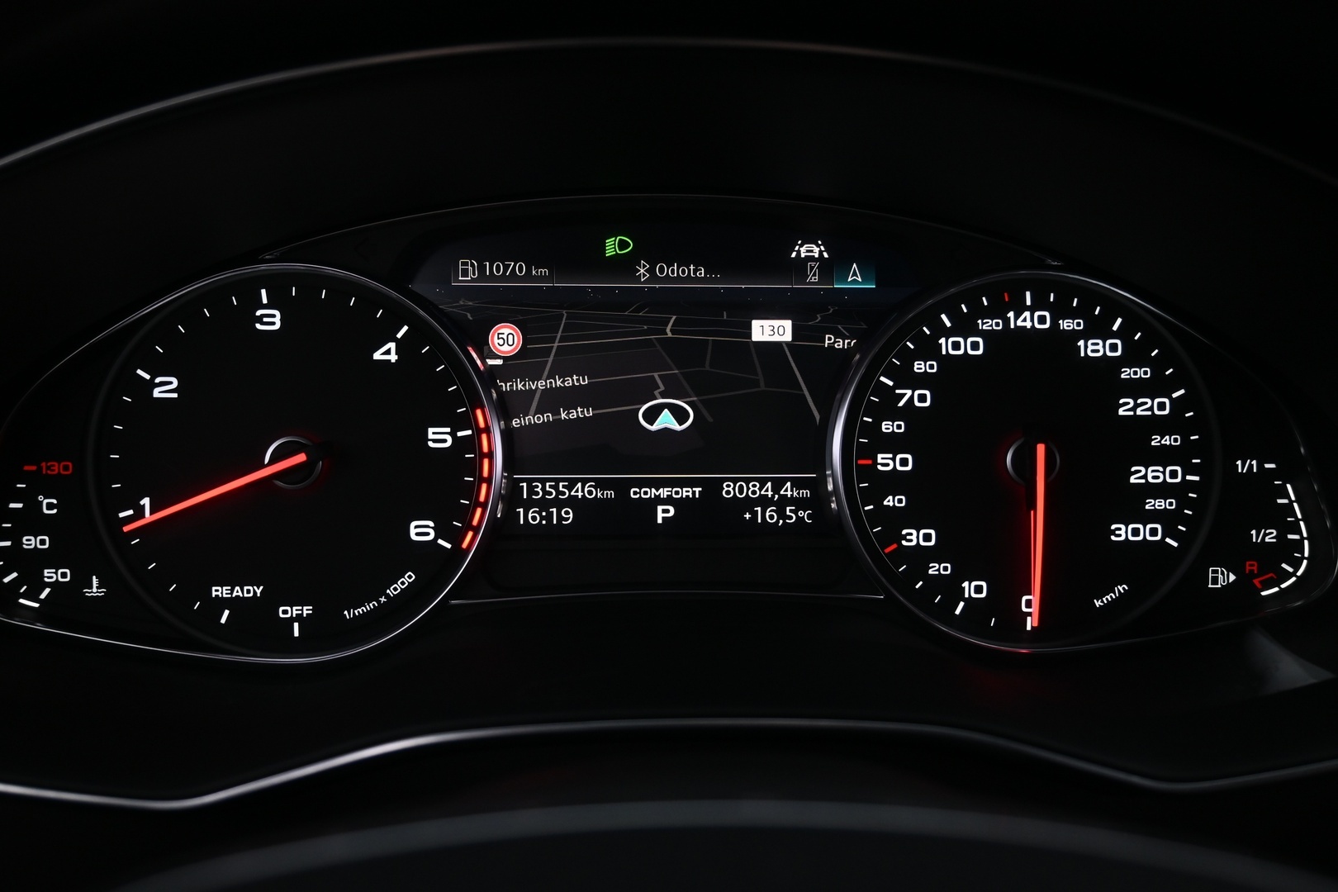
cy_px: 446
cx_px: 669
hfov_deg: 65.9
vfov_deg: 46.8
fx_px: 1031
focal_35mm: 28
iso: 800
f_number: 3.8
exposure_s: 1/30
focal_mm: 18.5
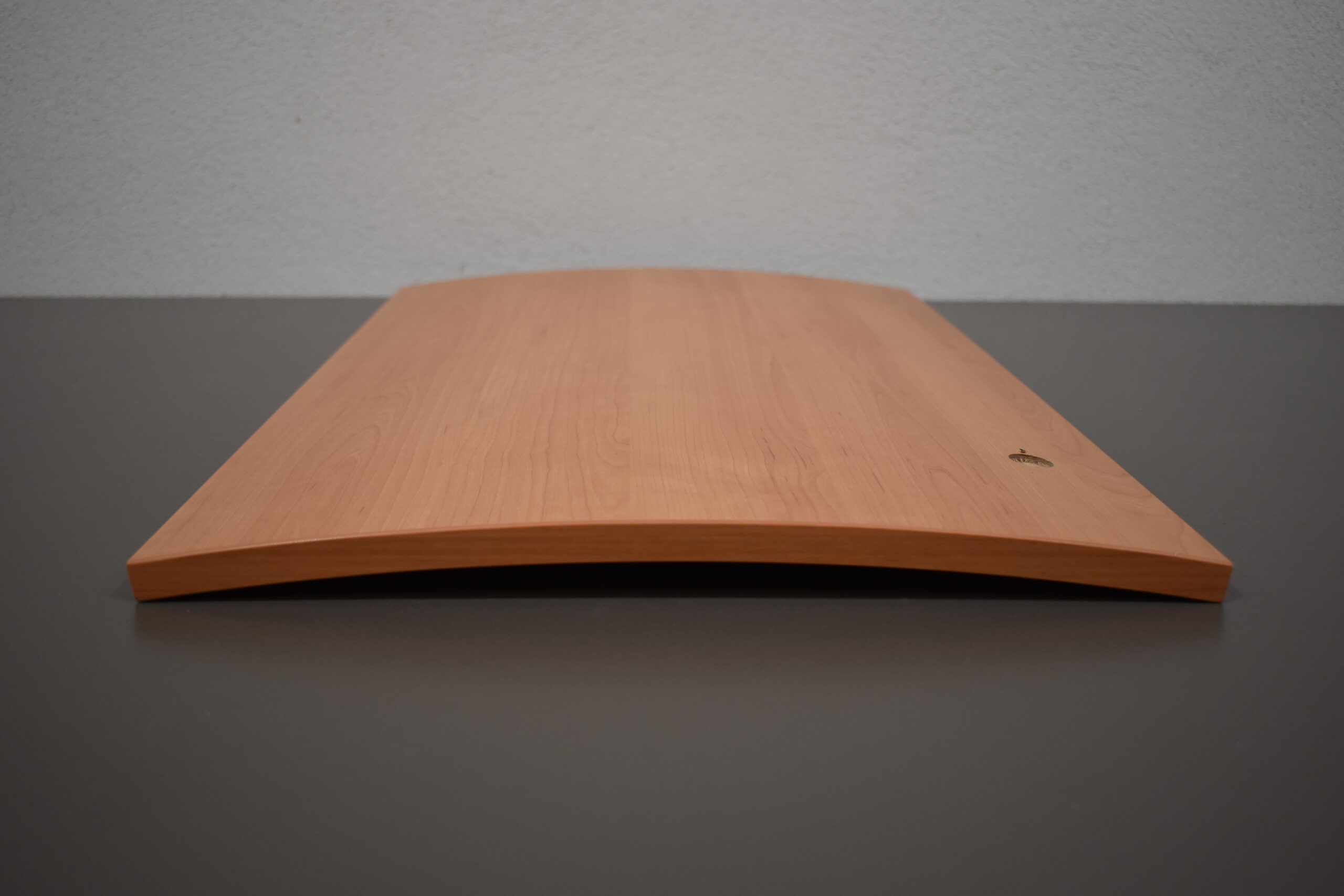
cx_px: 672
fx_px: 1400
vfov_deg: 35.5
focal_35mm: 38
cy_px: 448
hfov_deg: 51.3
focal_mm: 25
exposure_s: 1/250
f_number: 4
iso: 500
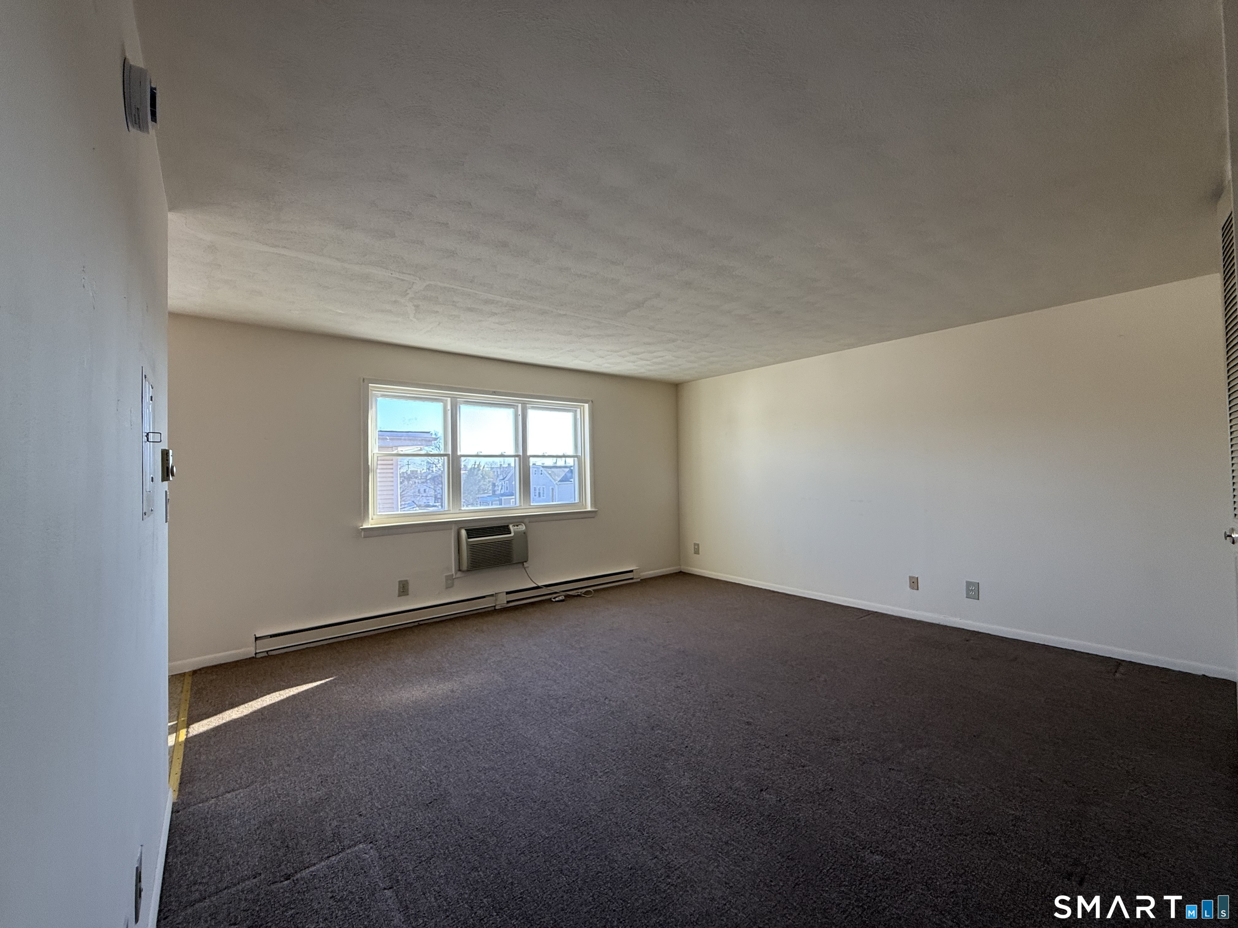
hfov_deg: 102.1
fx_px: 501
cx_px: 619
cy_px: 464
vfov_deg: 85.7
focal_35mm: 14
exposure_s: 1/99
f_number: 2.2
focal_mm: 2.22
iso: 64
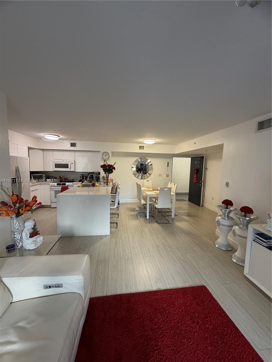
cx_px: 136
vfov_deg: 102.1
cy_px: 181
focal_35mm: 14
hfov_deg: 85.7
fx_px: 147
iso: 250
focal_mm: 2.22
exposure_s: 1/60
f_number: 2.2
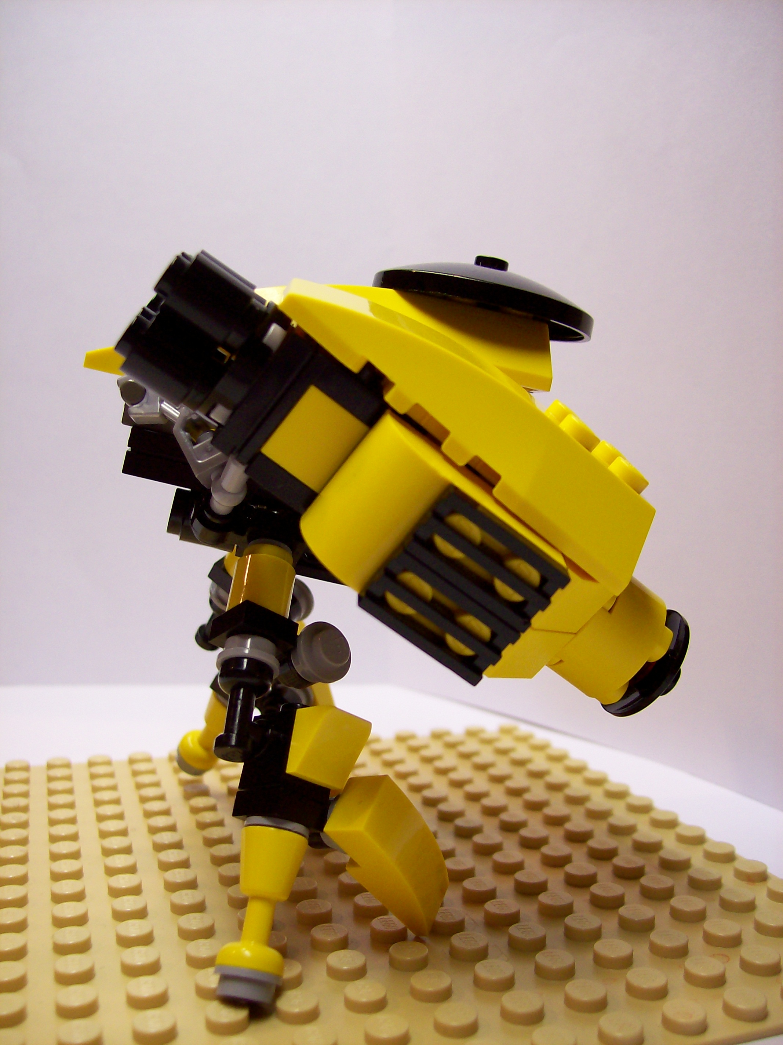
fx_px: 1086
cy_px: 522
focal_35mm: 36
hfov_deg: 39.6
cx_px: 392
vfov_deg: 51.4
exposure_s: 1/42.9
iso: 80
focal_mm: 6
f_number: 2.7
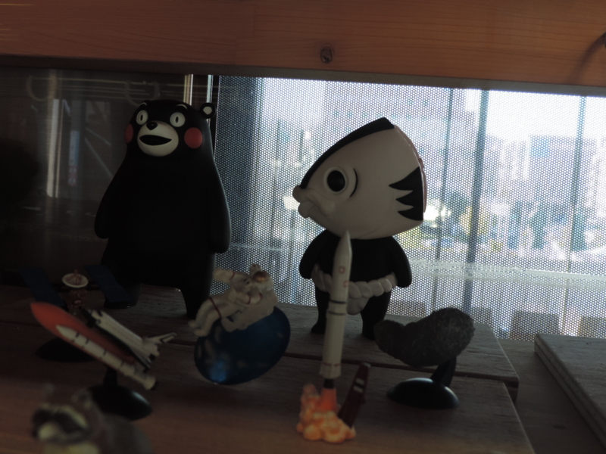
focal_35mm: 43
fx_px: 753
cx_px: 303
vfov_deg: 33.6
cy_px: 227
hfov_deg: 43.9
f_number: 3.4
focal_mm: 7.6
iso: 180
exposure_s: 1/50
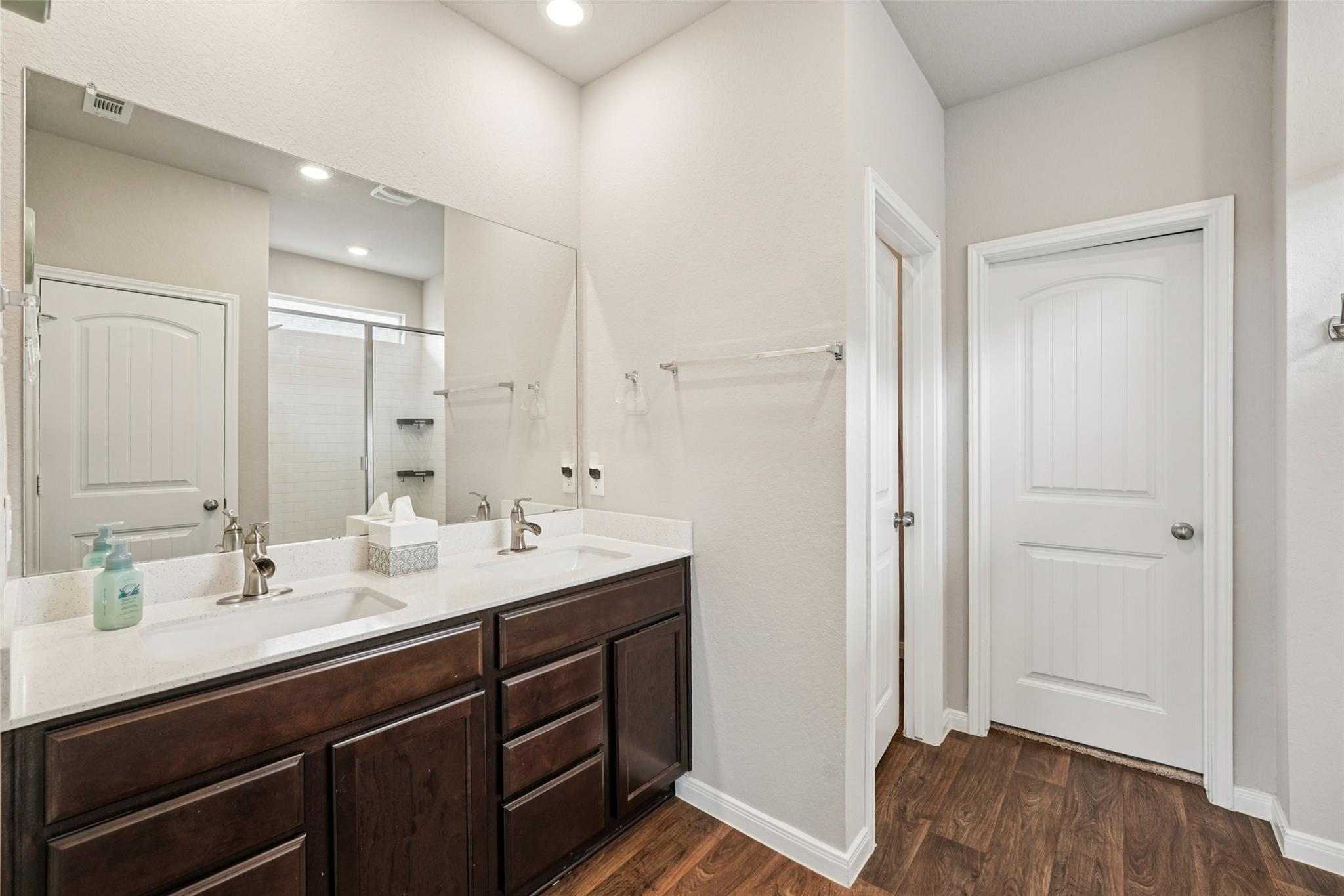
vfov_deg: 81.2
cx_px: 672
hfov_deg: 104.3
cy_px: 448
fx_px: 523
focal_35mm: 14
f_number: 8
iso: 400
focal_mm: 14
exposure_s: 1/40
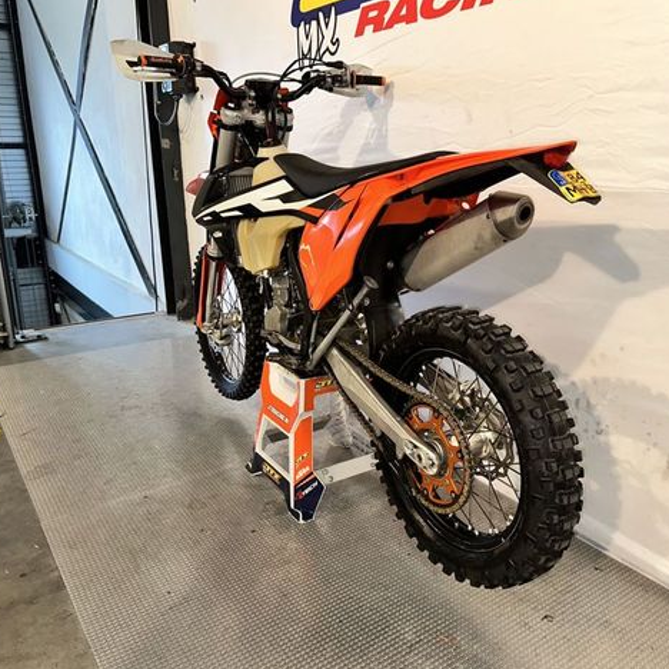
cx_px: 390
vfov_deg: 55.6
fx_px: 634
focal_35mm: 29
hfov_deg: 55.3
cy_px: 332
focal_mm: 6.86
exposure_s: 1/31
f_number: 1.78
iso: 64
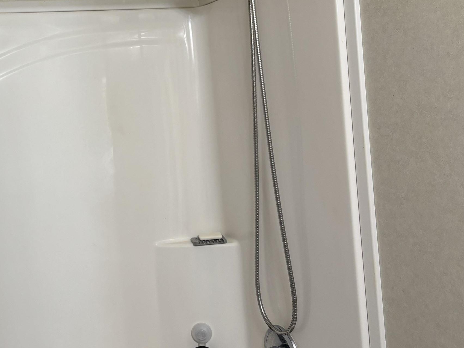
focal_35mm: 47
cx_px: 65
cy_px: 121
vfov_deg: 30.7
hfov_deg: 38.2
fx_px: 630
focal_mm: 5.96
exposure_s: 1/60
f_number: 1.6
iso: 100
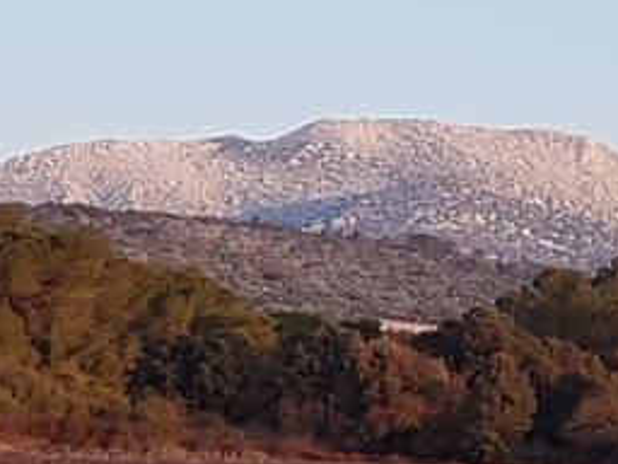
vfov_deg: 20.7
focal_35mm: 71
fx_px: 1268
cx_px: 432
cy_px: 274
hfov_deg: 27.2
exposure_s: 1/490
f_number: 1.7
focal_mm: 4.2
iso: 40
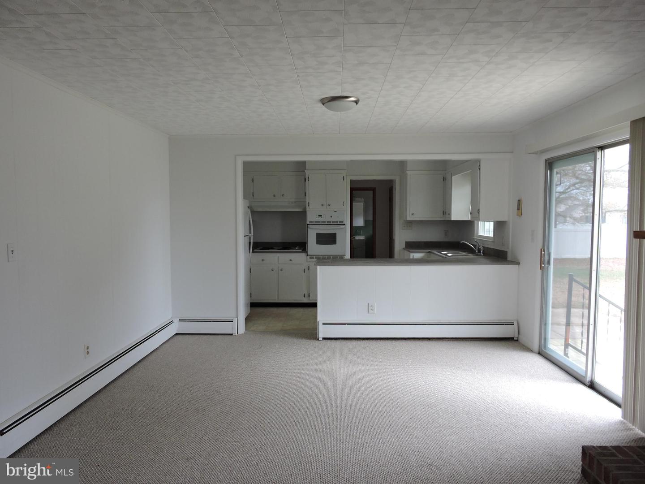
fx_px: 447
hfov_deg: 71.6
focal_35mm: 24
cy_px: 242
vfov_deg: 56.8
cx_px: 322
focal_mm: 4.3
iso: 100
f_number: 3.3
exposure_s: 1/40
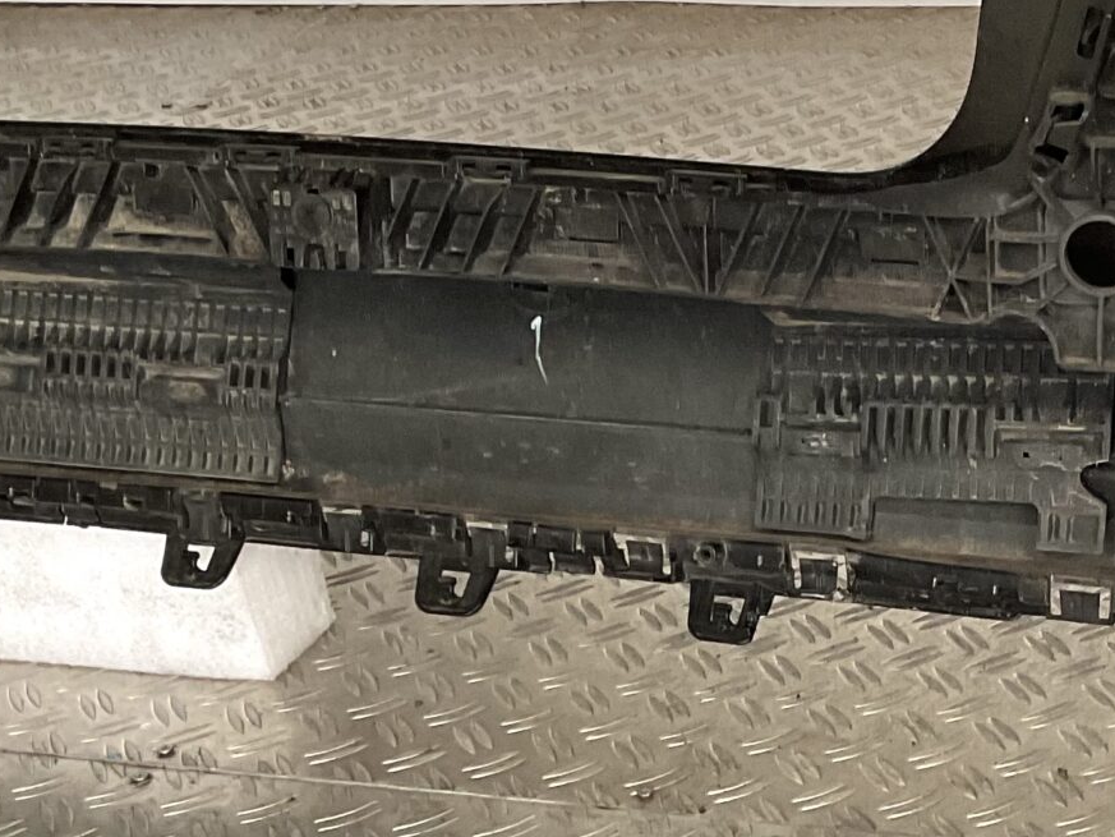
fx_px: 2738
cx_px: 1068
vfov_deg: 17.1
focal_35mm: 85
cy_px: 755
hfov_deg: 22.3
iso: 100
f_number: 1.8
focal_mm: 3
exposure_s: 1/60
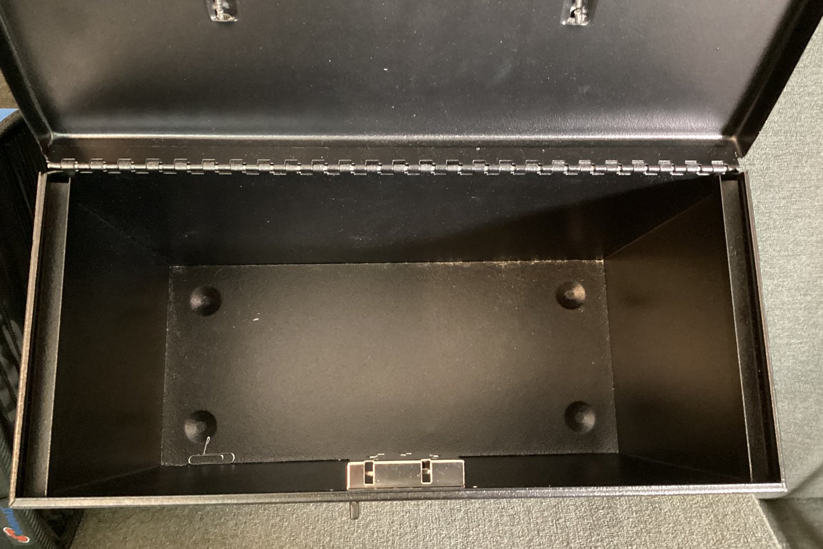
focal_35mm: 33
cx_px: 406
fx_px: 755
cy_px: 236
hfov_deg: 57.2
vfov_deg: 39.9
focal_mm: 3.3
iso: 800
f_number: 2.4
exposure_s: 1/17
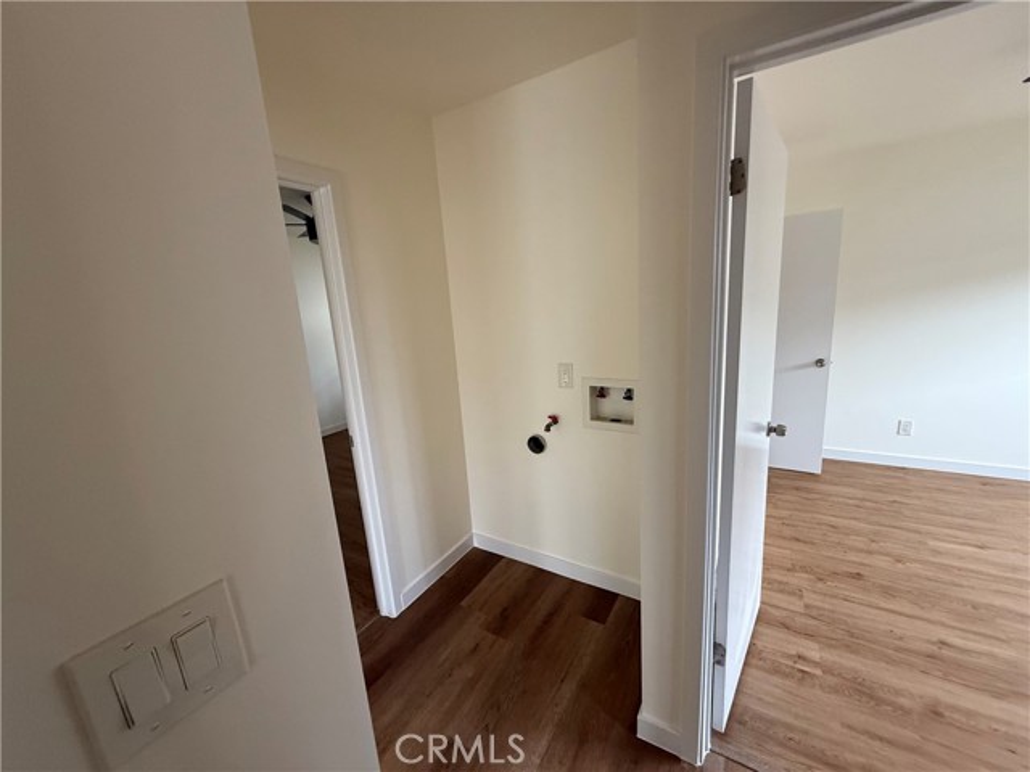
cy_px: 386
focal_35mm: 14
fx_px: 417
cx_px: 515
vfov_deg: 85.7
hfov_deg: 102.1
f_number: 2.2
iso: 320
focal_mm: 2.22
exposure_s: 1/60
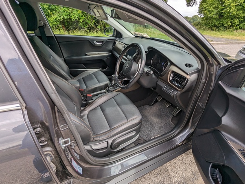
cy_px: 93
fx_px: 120
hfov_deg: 91.0
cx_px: 126
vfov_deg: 74.8
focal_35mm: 17
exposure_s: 1/430
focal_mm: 2.35
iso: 45
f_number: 2.2
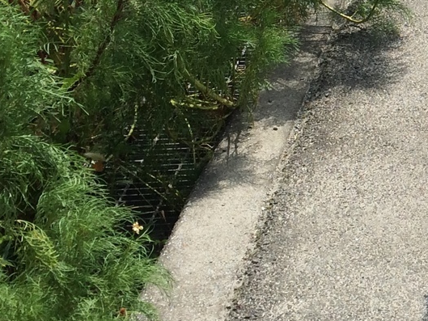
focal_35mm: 111
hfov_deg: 16.1
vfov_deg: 13.1
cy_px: -19
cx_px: 651
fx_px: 1373
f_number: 2.2
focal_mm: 4.12
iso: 32
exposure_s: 1/1866
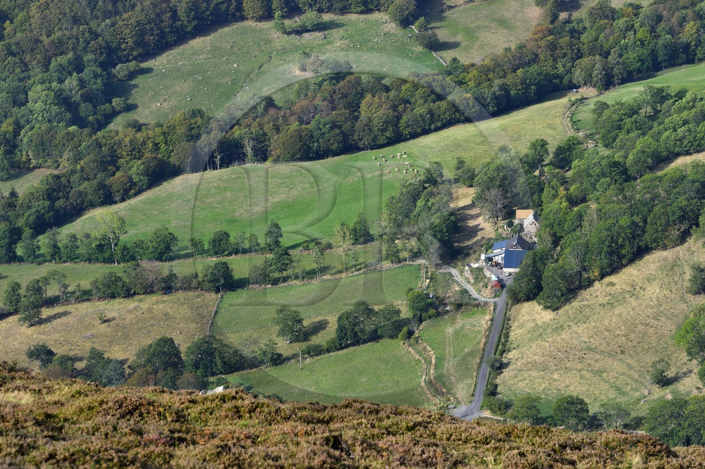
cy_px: 234
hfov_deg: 12.5
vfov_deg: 8.3
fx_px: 3229
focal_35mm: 165
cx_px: 352
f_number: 9
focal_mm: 165
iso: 200
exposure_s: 1/200
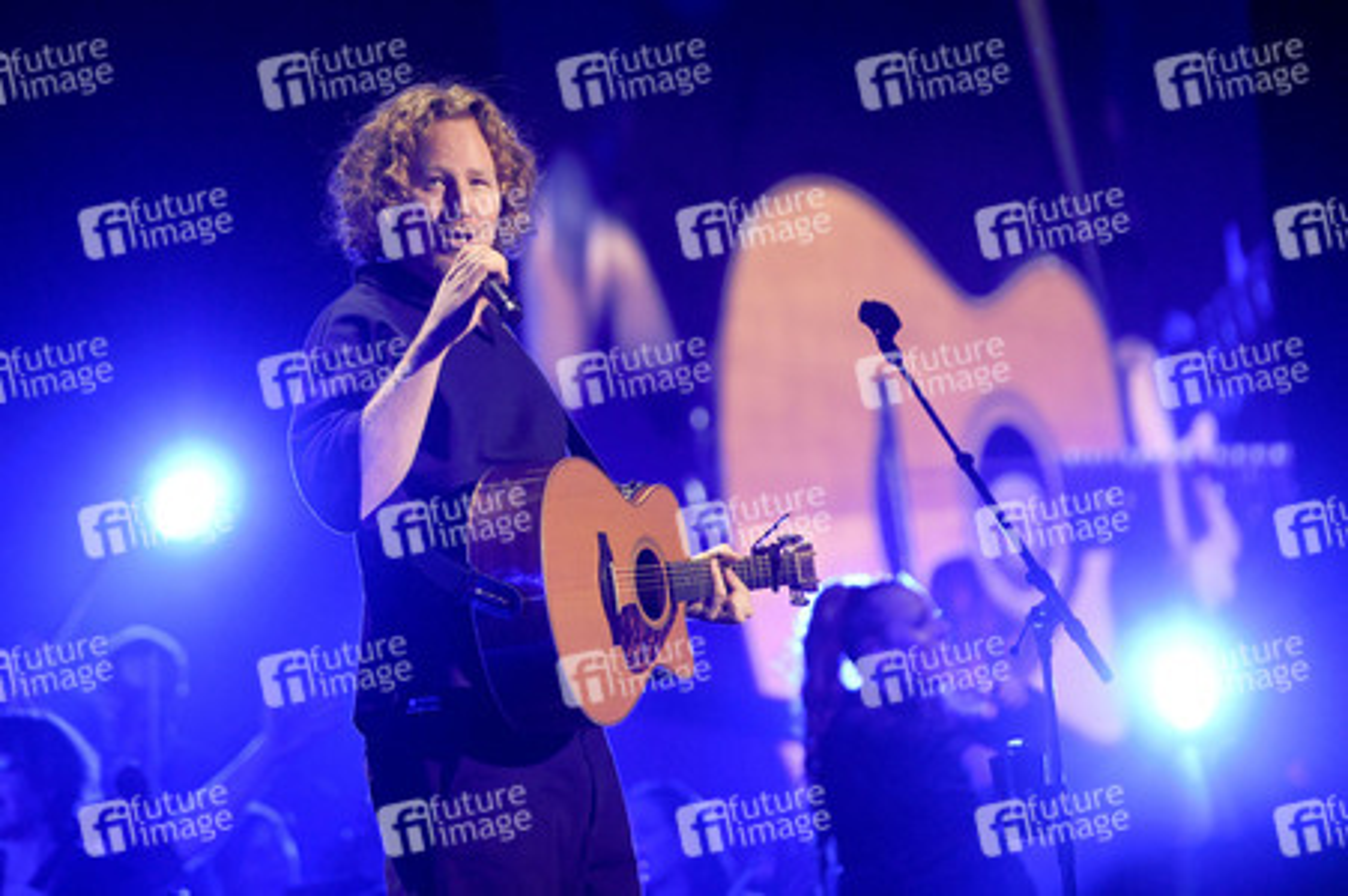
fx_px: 7483
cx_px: 674
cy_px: 448
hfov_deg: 10.3
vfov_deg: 6.9
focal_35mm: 200
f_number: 4
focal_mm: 200
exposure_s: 1/400
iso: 1600
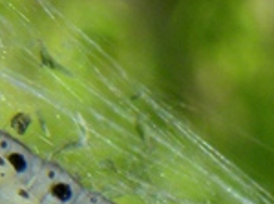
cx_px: 561
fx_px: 2805
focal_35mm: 355
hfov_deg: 5.5
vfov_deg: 4.1
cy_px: 585
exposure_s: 1/59.1
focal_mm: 9.2
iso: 64
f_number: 8
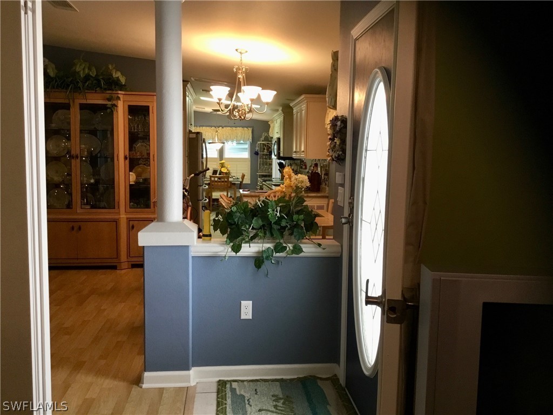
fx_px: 495
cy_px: 208
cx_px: 276
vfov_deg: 45.4
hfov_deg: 58.4
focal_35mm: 31
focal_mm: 3.3
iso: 100
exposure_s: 1/30
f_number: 2.4
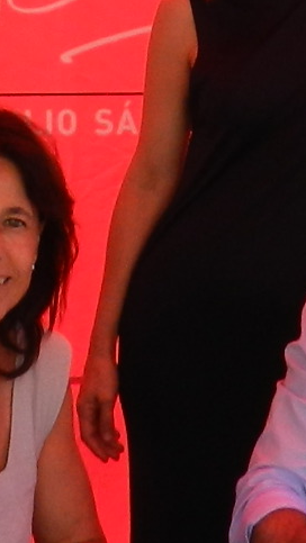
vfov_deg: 11.0
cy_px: -284
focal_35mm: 187
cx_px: -2
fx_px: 2695
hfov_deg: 6.5
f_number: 3.7
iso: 160
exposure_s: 1/400
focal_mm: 5.6
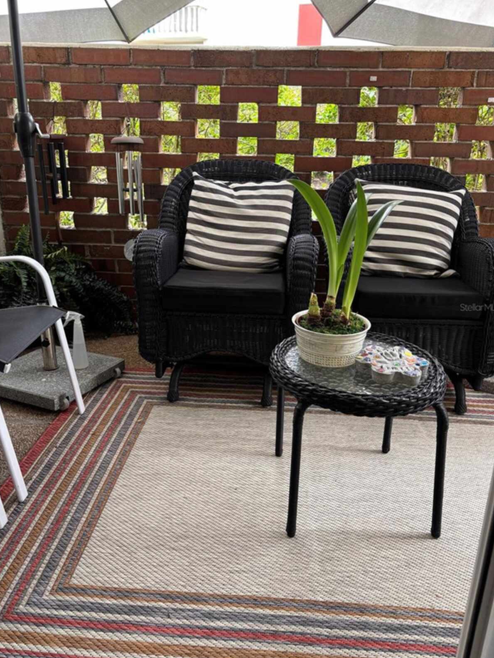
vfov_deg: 63.4
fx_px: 532
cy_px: 307
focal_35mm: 28
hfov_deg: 49.8
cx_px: 236
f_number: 1.6
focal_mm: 5.96
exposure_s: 1/121
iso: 100
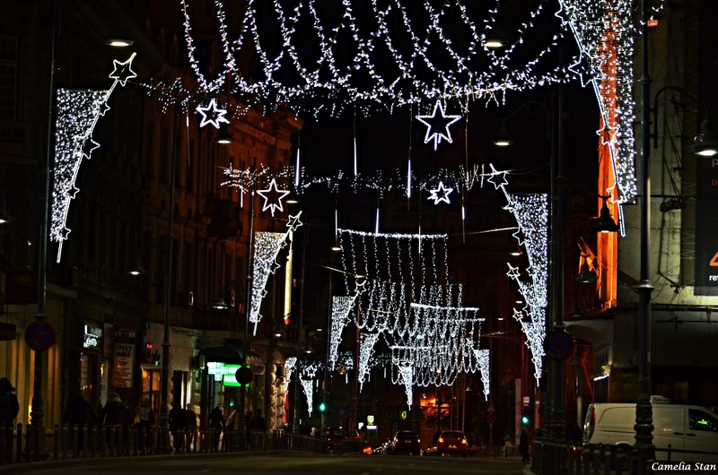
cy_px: 238
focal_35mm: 174
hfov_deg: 11.8
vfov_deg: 7.9
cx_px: 359
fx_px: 3463
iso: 1400
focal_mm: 116
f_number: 4.8
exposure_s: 1/100
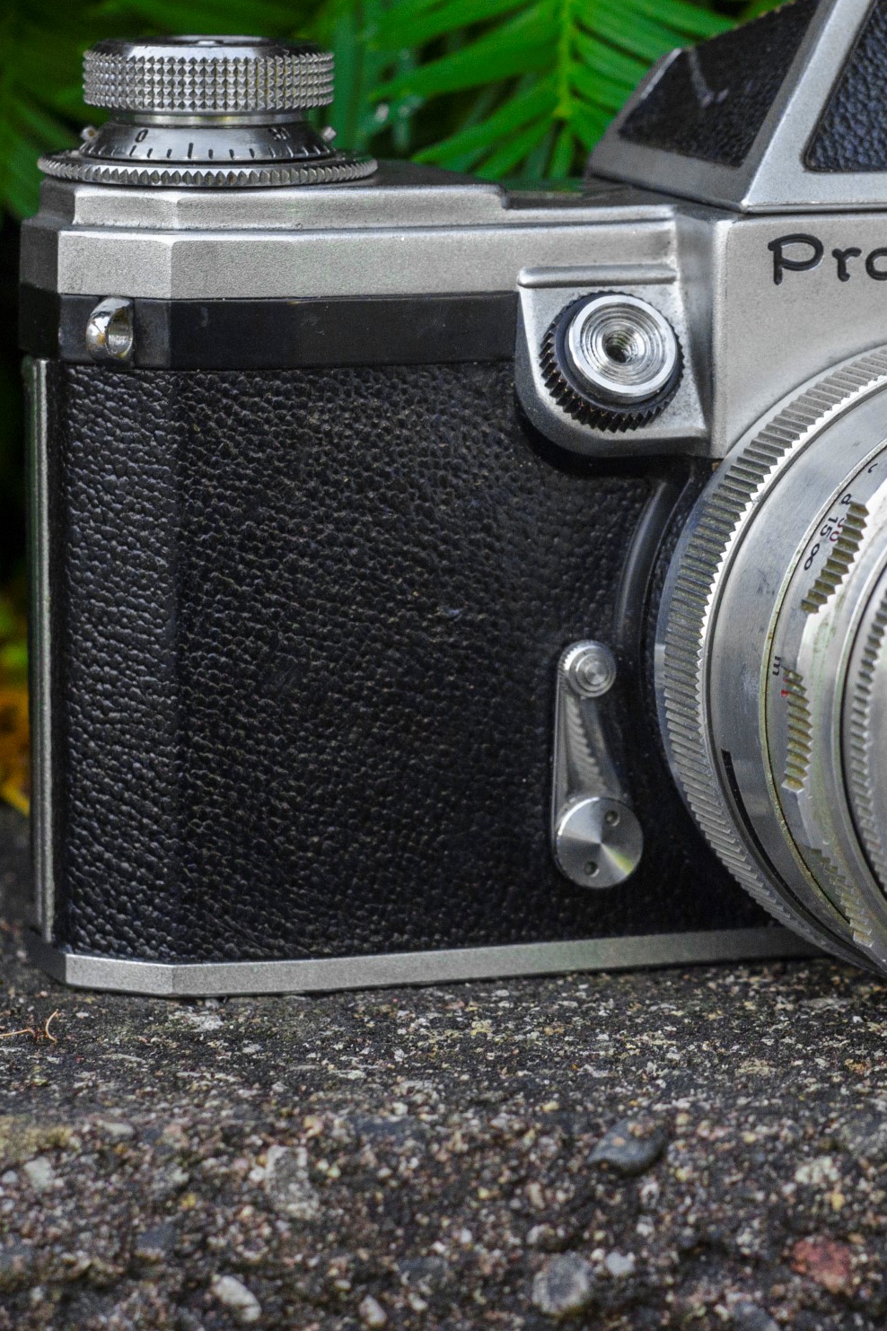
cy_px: 454
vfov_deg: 19.2
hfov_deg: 12.7
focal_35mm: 106
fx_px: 3919
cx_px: 981
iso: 640
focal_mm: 35
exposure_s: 1/160
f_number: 3.5
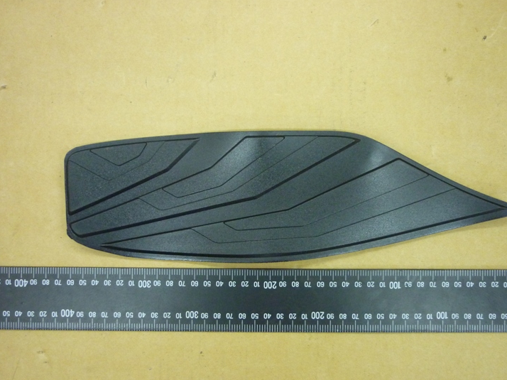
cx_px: 277
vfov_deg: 38.6
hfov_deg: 50.1
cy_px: 193
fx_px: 542
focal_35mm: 37
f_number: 2.8
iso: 400
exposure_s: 1/10
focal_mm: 5.5
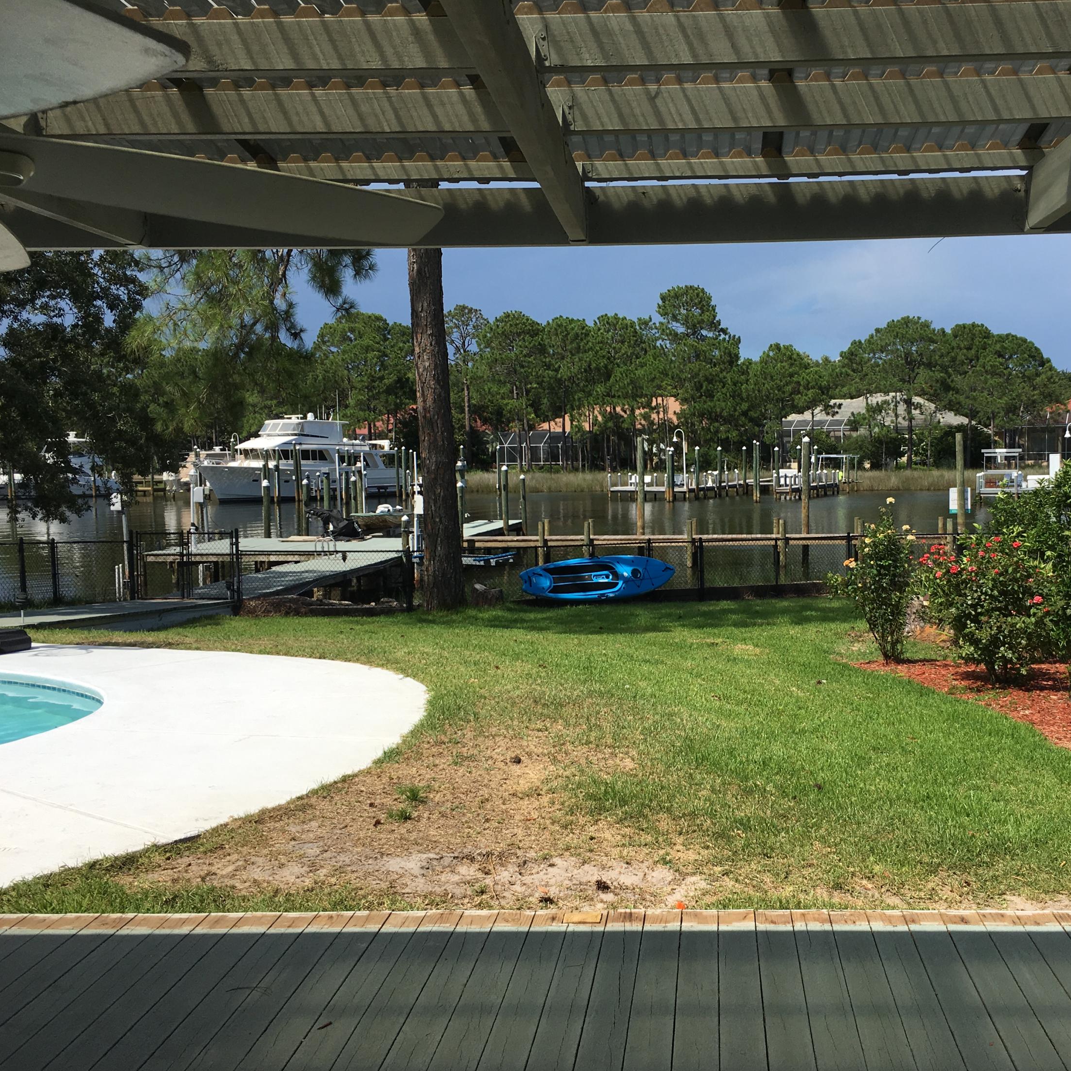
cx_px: 683
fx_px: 1225
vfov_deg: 47.2
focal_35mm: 35
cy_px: 547
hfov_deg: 46.7
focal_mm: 4.15
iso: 25
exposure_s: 1/1789
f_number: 2.2
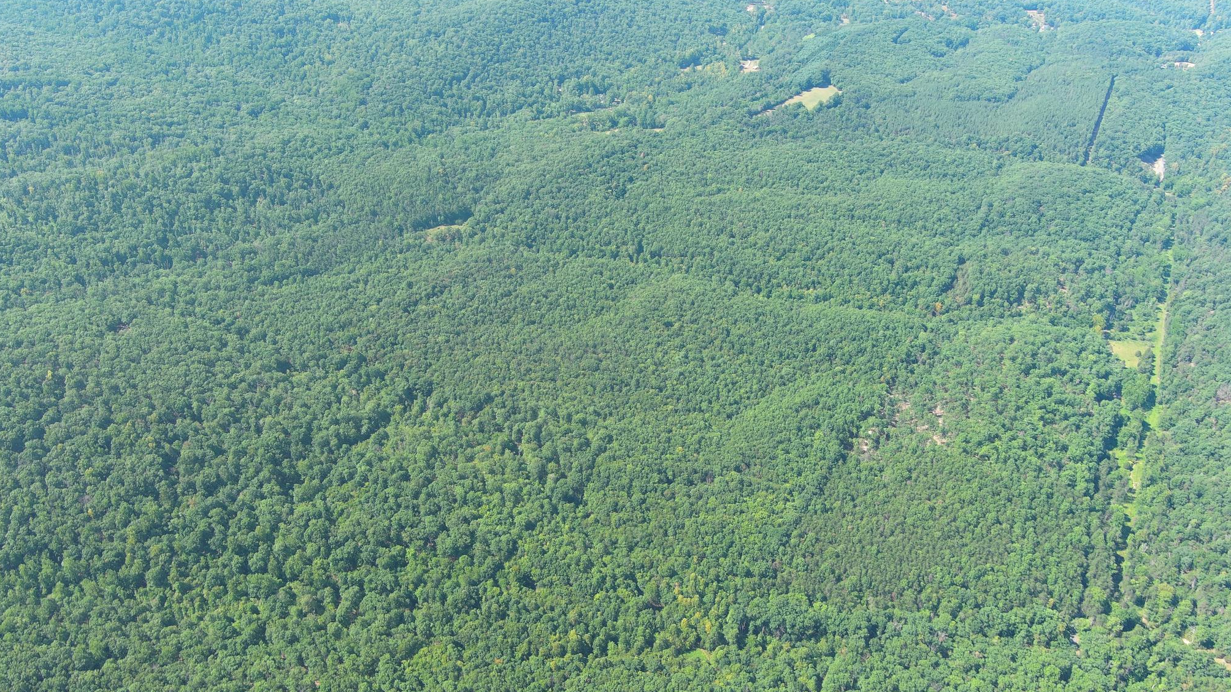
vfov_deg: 37.6
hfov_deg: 62.6
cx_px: 605
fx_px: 1012
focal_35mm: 31
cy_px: 412
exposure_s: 1/343
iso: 100
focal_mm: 10.57
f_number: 2.8
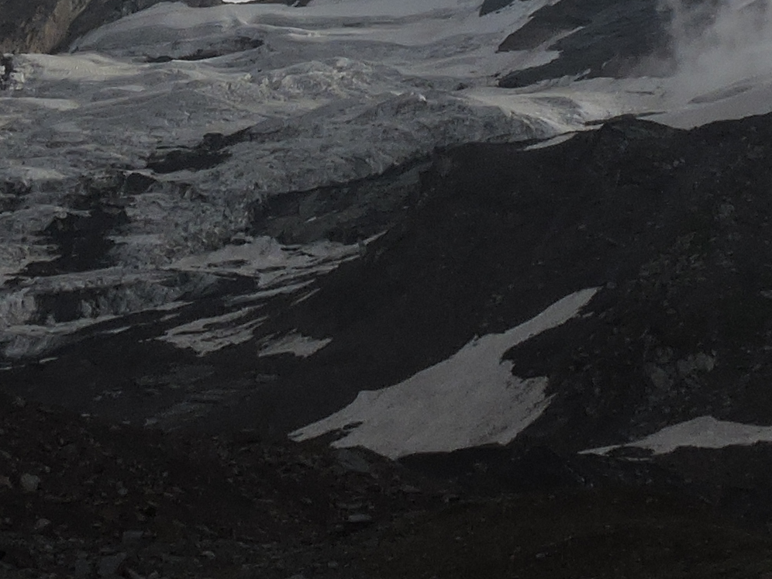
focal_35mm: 162
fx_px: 3613
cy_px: -183
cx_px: 358
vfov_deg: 9.0
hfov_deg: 12.2
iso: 100
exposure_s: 1/1250
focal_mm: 6.3
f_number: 4.8
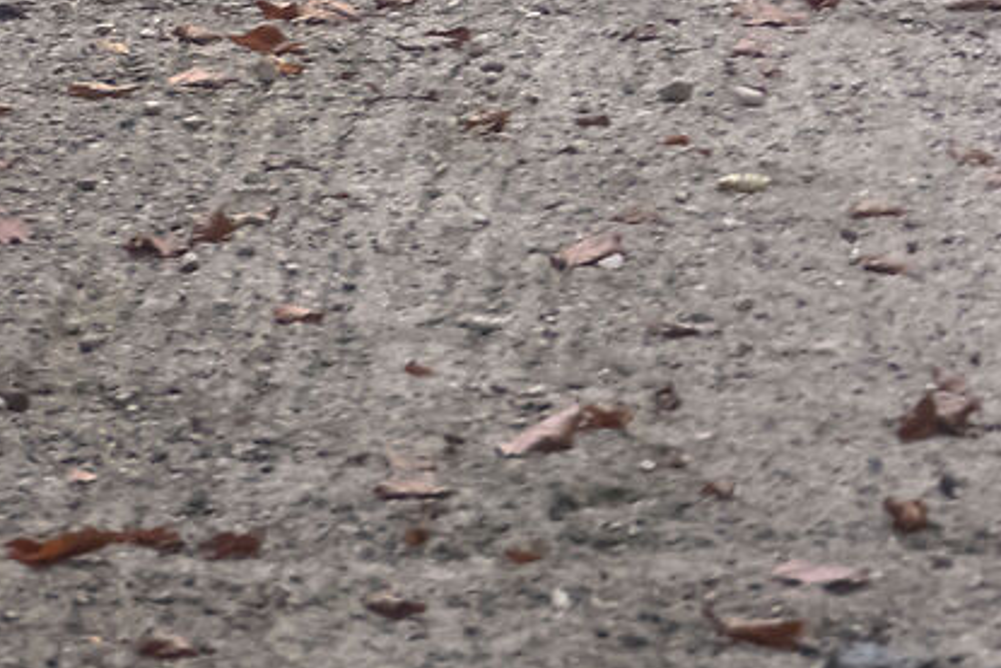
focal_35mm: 405
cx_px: 2393
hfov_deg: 4.9
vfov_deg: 3.4
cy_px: -945
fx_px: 11265
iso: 1000
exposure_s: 1/125
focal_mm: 70
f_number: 5.6
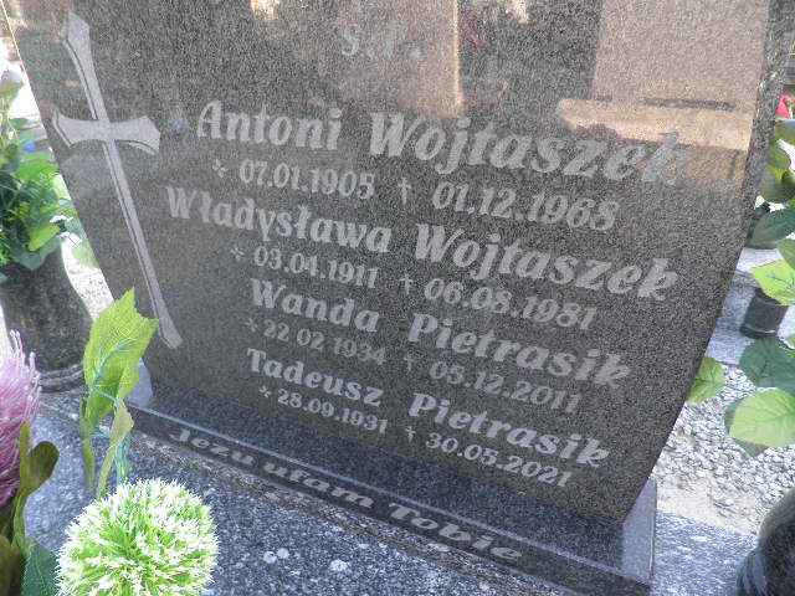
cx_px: 398
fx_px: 551
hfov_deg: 71.6
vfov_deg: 56.8
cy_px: 298
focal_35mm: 24
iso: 64
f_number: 3.3
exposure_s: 1/40
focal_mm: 4.3
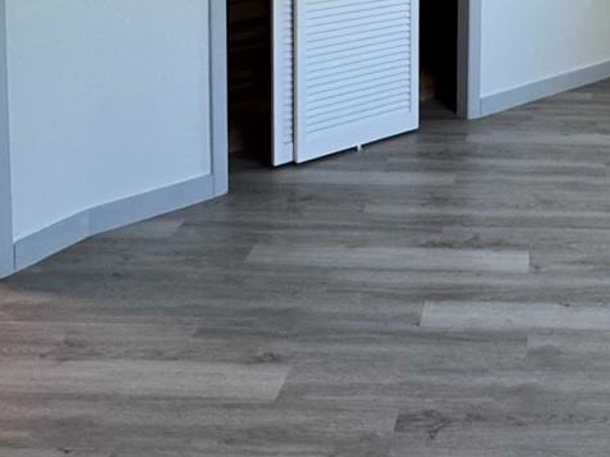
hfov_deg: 38.1
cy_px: -104
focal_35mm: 47
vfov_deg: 27.0
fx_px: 828
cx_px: 533
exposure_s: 1/120
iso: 250
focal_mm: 2.22
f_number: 2.2
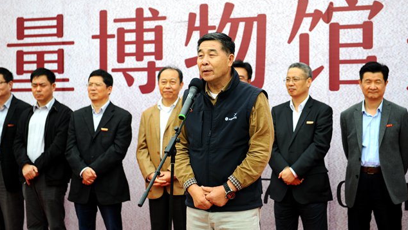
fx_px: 801
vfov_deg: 16.3
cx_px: 205
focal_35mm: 74
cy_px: 100
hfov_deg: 28.6
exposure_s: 1/800
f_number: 4
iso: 400
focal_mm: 70
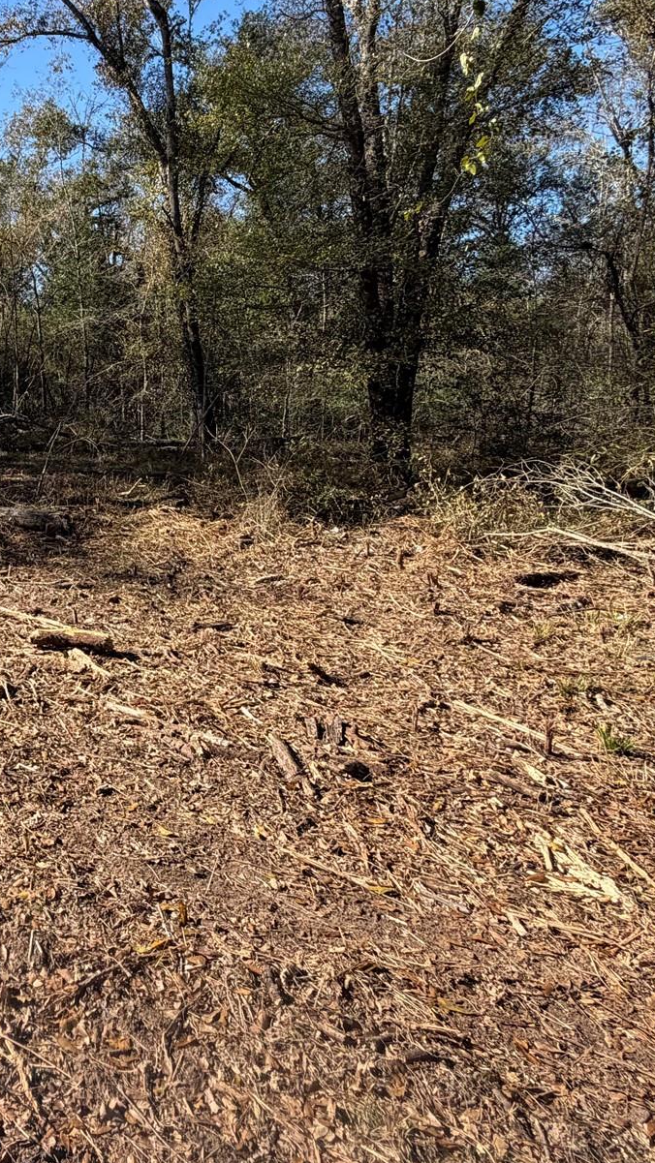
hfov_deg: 38.3
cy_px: 453
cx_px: -30
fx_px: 802
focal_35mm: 26
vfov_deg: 71.0
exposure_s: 1/607
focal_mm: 2.22
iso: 40
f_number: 2.2
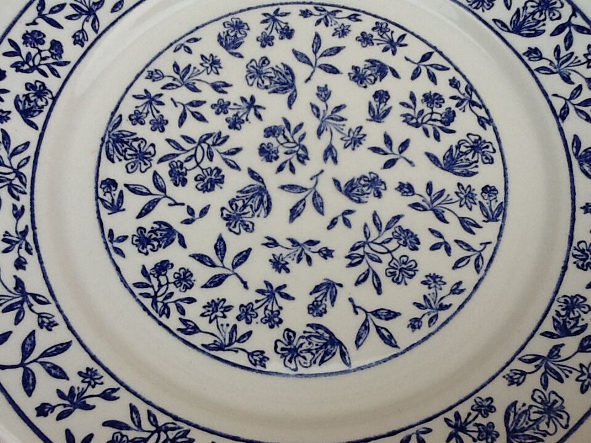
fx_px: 751
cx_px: 296
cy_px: 222
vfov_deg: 32.9
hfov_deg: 42.9
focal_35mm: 44
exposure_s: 1/122
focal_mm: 2.03
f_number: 2.4
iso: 40
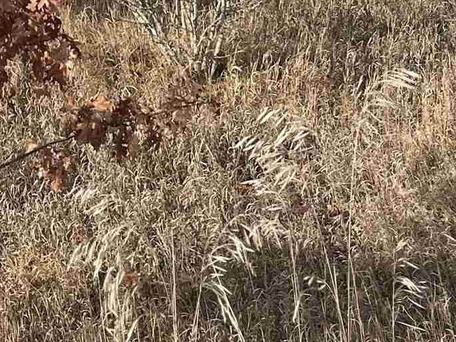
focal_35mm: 113
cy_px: -343
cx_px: -45
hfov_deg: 16.9
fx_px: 1489
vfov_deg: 11.7
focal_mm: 5.1
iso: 32
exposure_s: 1/2545
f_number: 1.6
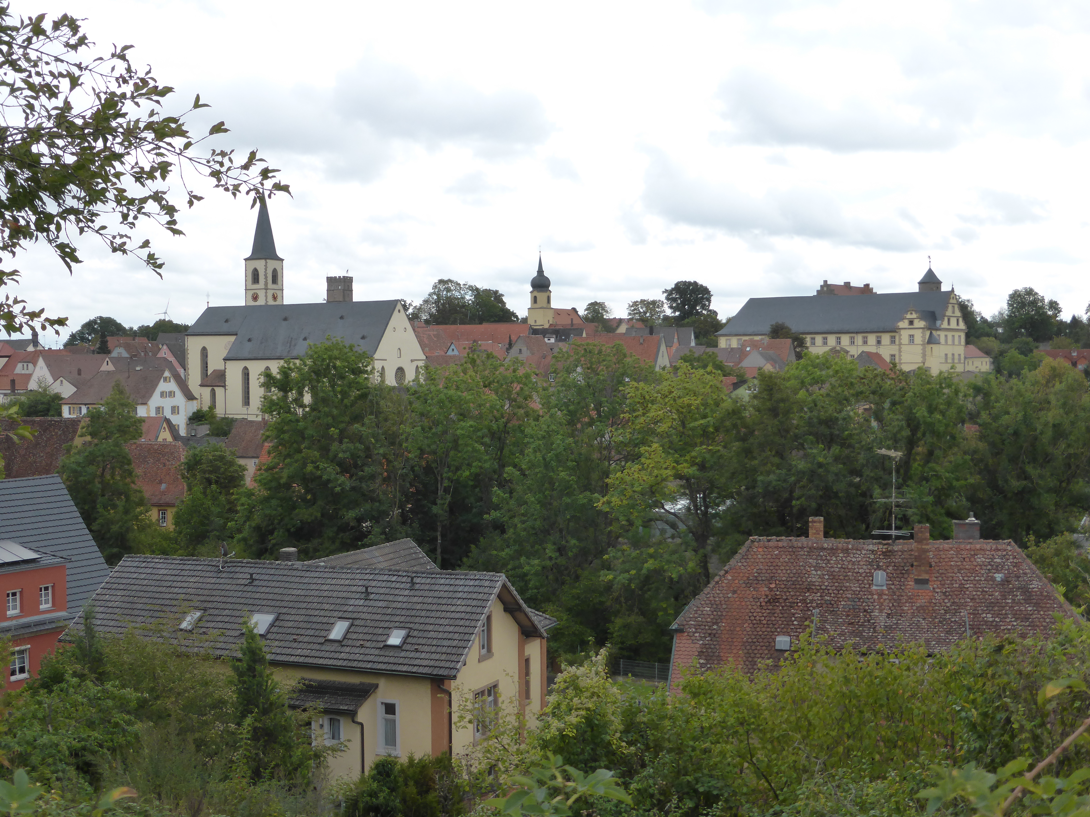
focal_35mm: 46
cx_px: 545
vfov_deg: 31.5
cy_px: 408
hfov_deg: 41.2
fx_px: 1448
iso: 160
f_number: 4.1
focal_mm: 7.9
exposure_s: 1/500
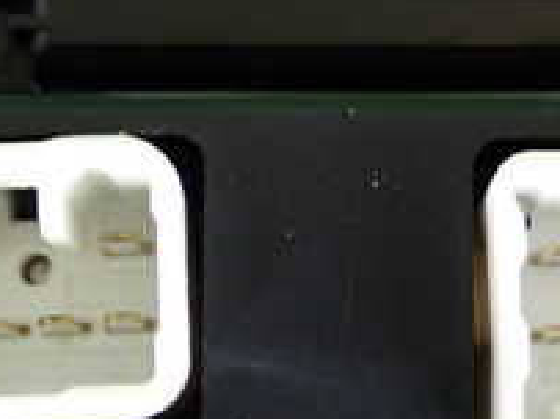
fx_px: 2102
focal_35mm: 130
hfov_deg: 15.1
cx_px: 372
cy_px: 193
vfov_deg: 11.4
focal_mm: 7.84
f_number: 2.9
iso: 320
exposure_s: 1/40
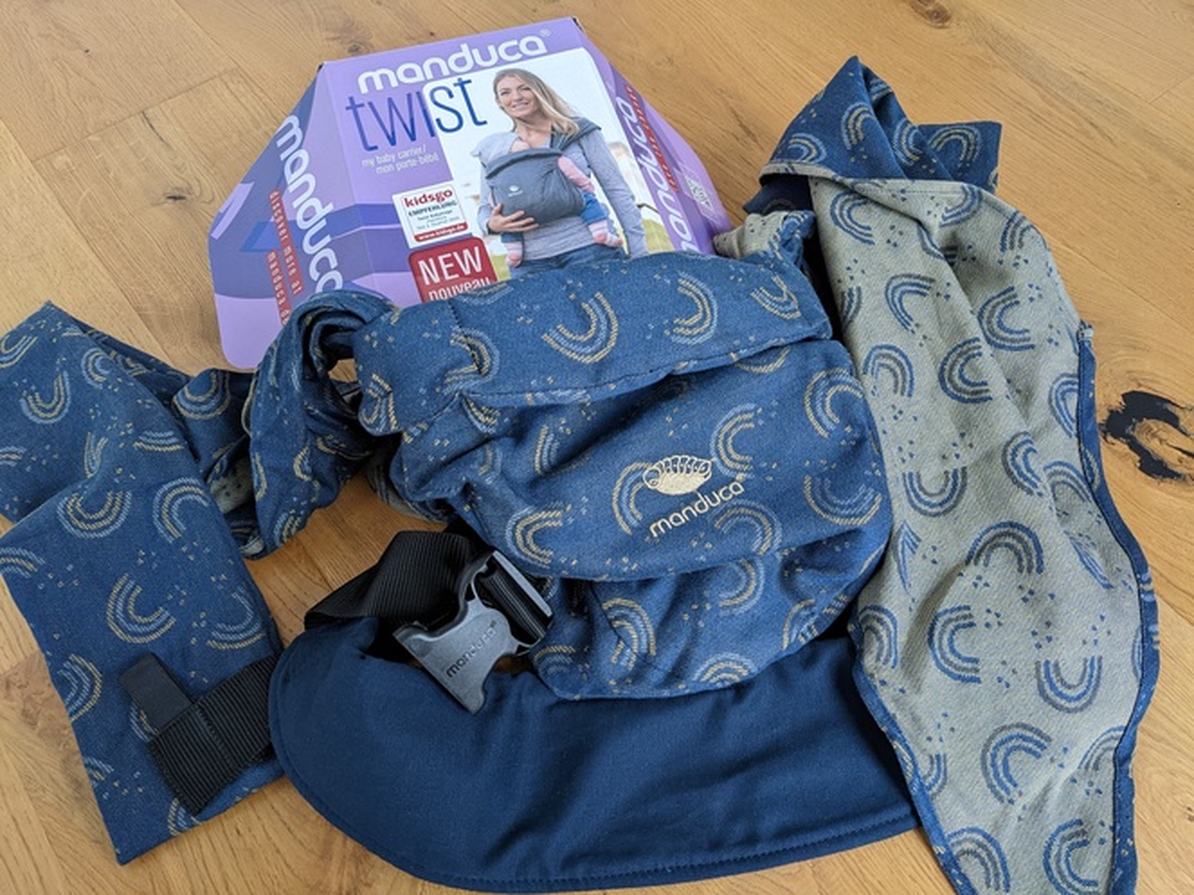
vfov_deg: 51.3
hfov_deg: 65.3
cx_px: 597
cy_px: 448
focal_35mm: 27
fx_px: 931
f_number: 1.73
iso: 96
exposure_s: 1/25
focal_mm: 4.38
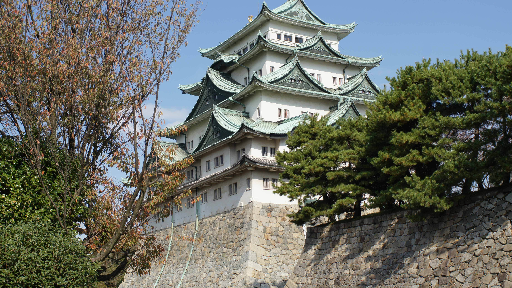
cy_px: 119
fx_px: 652
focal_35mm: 48
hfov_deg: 42.9
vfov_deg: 24.9
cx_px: 260
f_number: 8
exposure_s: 1/500
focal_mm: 30
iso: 200
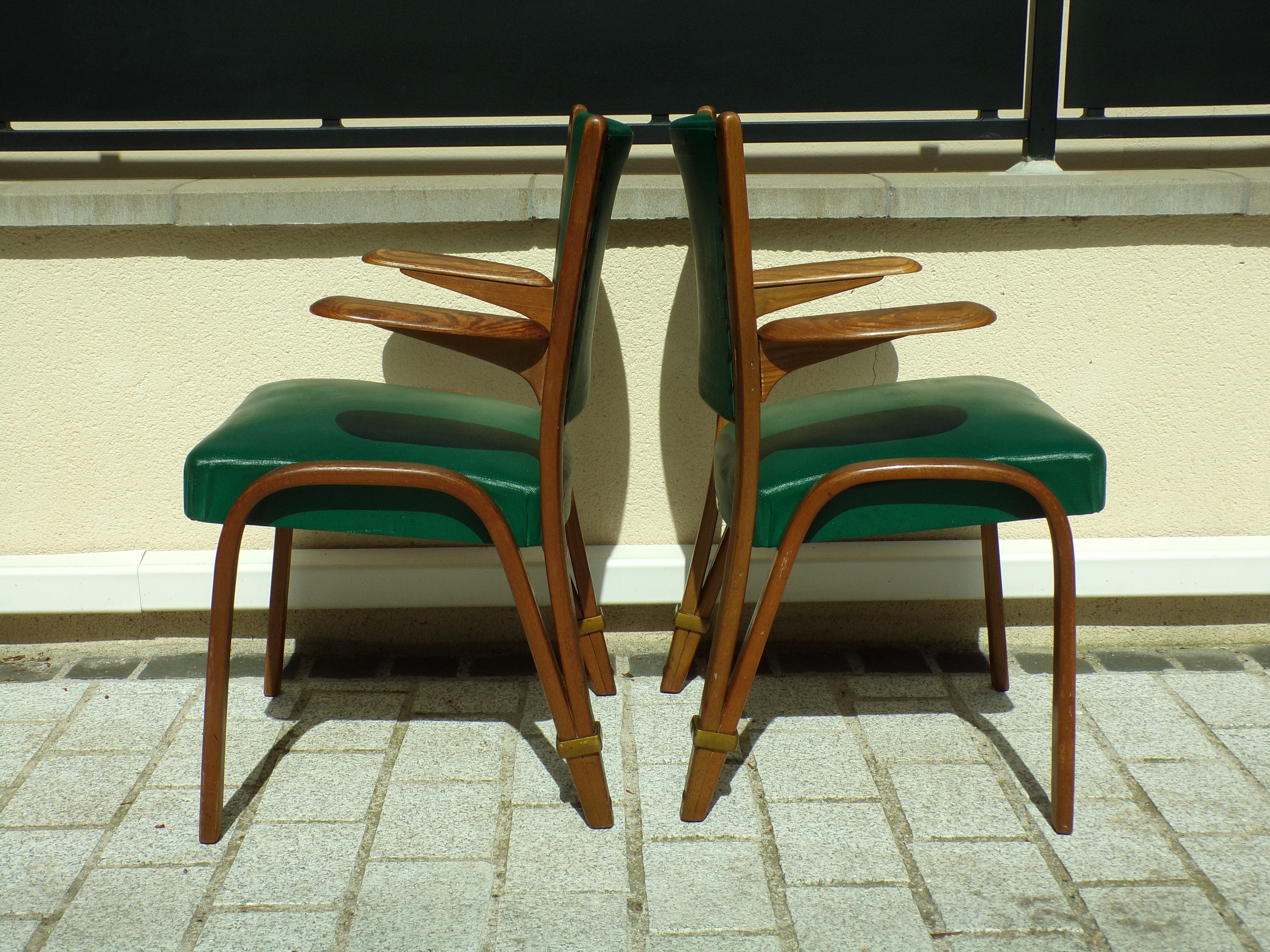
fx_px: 1541
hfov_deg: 44.8
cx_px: 635
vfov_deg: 34.3
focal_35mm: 42
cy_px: 476
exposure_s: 1/800
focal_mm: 7.6
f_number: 4.9
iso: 80
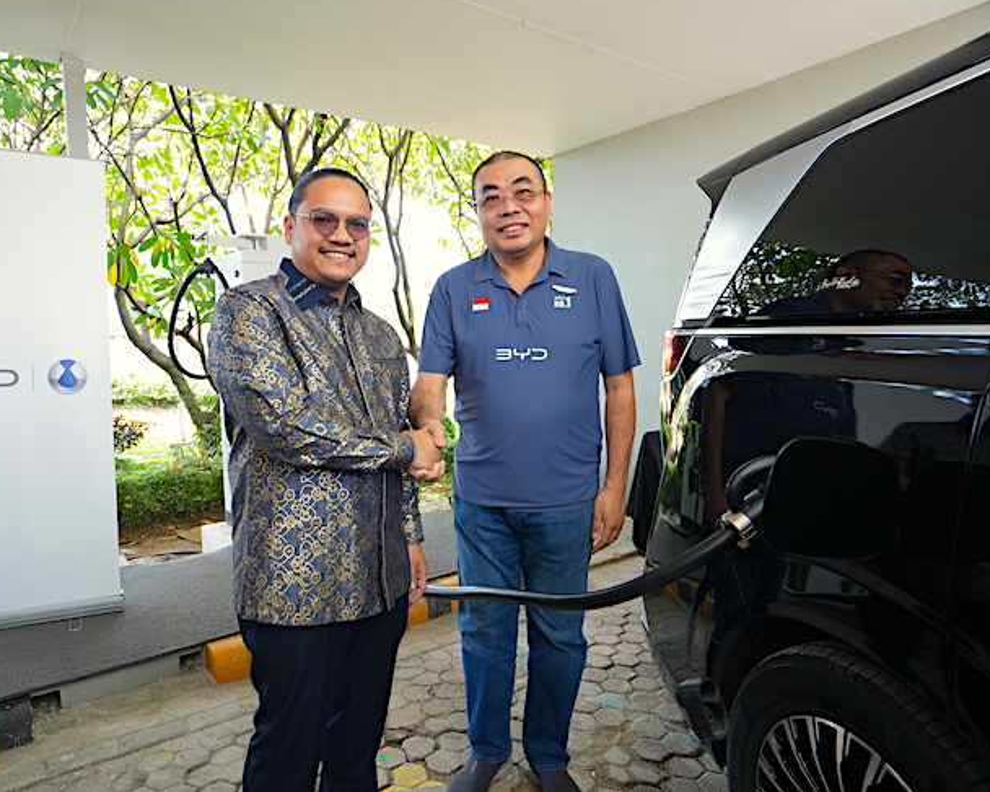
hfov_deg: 74.8
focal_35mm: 22
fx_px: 644
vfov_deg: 63.1
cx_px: 436
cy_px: 386
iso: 800
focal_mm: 19
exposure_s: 1/200
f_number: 4
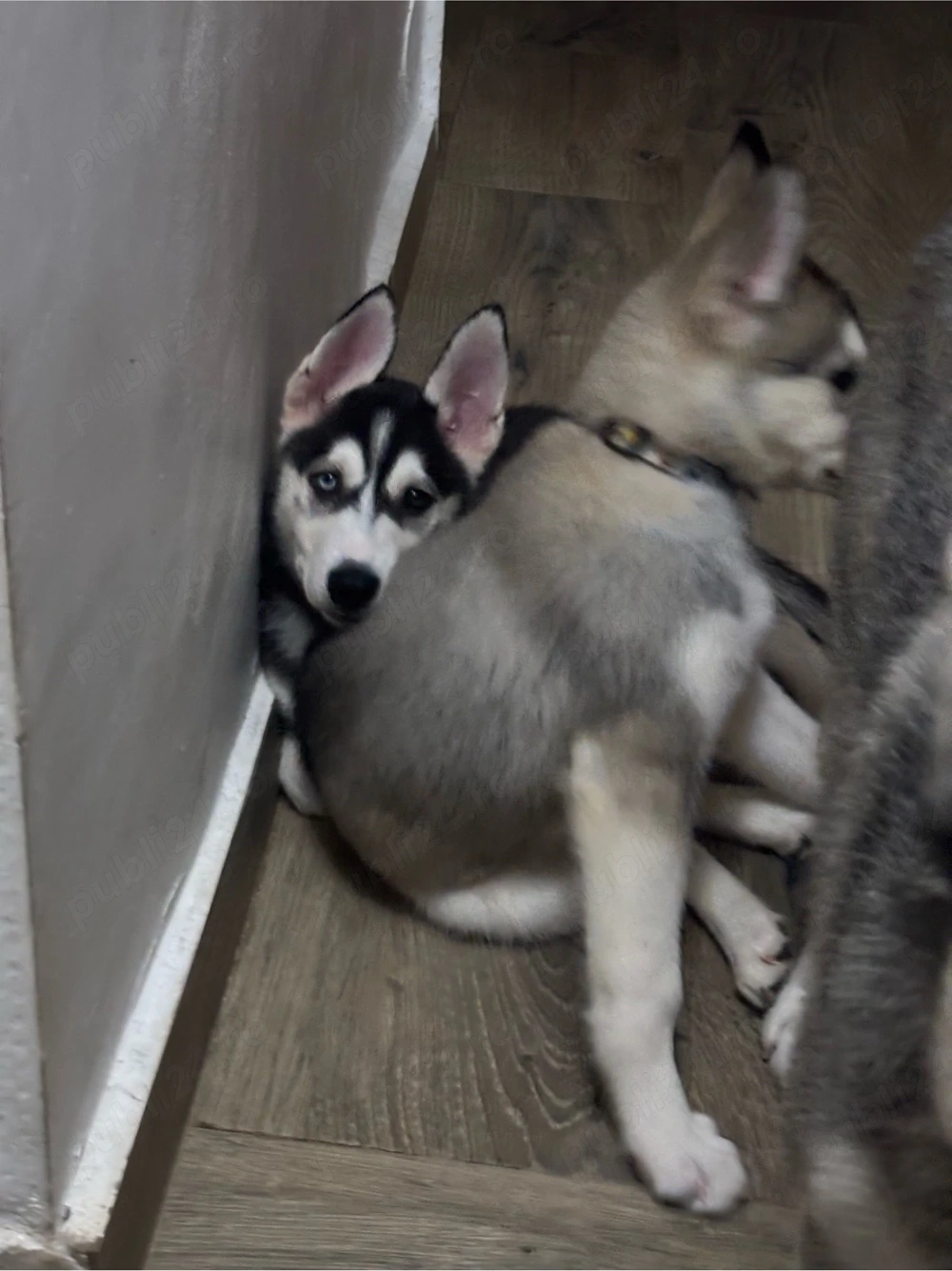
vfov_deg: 36.8
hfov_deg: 28.0
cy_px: 636
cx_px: 476
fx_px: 1907
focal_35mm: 52
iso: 400
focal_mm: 5.96
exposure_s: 1/20
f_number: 1.6
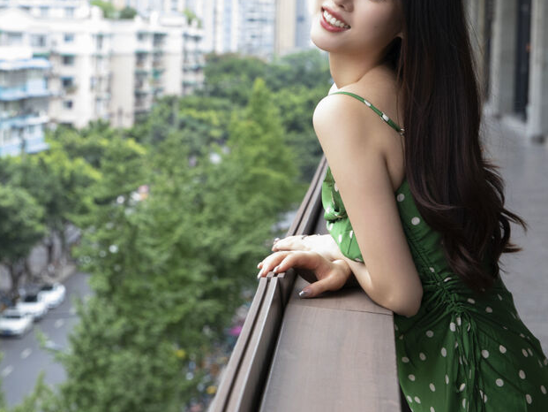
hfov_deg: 21.5
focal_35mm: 91
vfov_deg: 16.2
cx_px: 295
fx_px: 1441
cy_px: 152
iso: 1250
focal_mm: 50
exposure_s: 1/125
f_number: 5
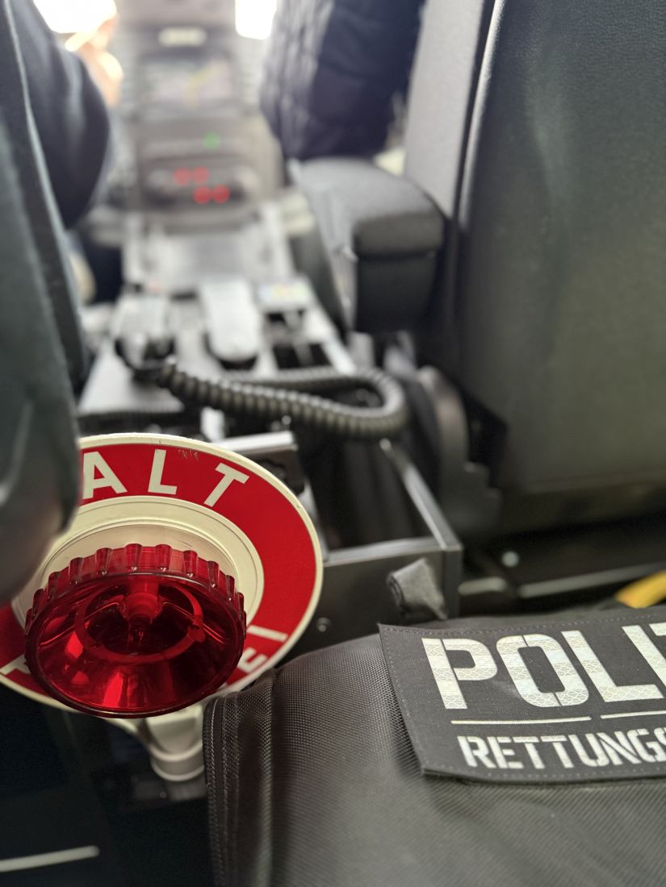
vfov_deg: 71.6
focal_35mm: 24
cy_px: 444
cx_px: 333
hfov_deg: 56.8
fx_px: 616
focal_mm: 6.76
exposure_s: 1/60
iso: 400
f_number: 1.78
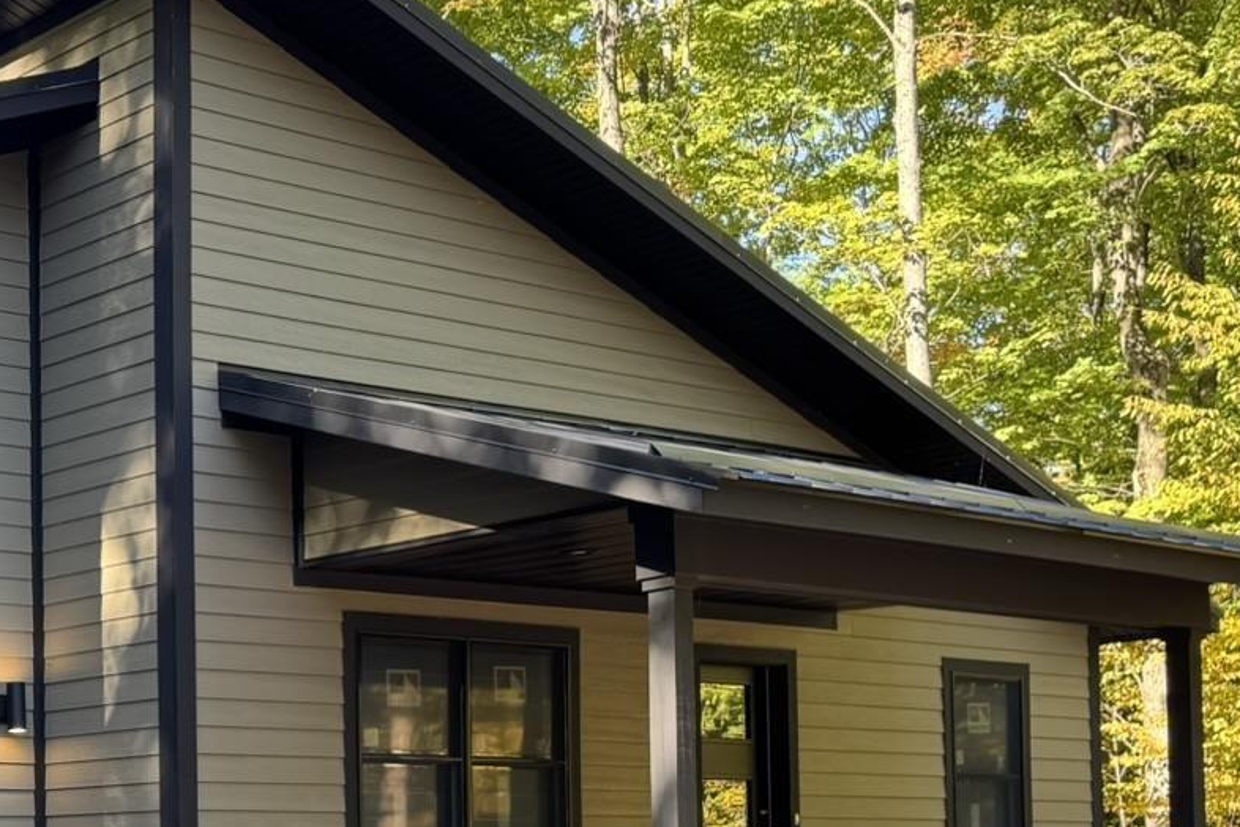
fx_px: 2239
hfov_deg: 28.1
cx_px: -131
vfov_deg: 20.2
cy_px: 848
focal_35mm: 65
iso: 80
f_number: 1.78
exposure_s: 1/200
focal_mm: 6.76
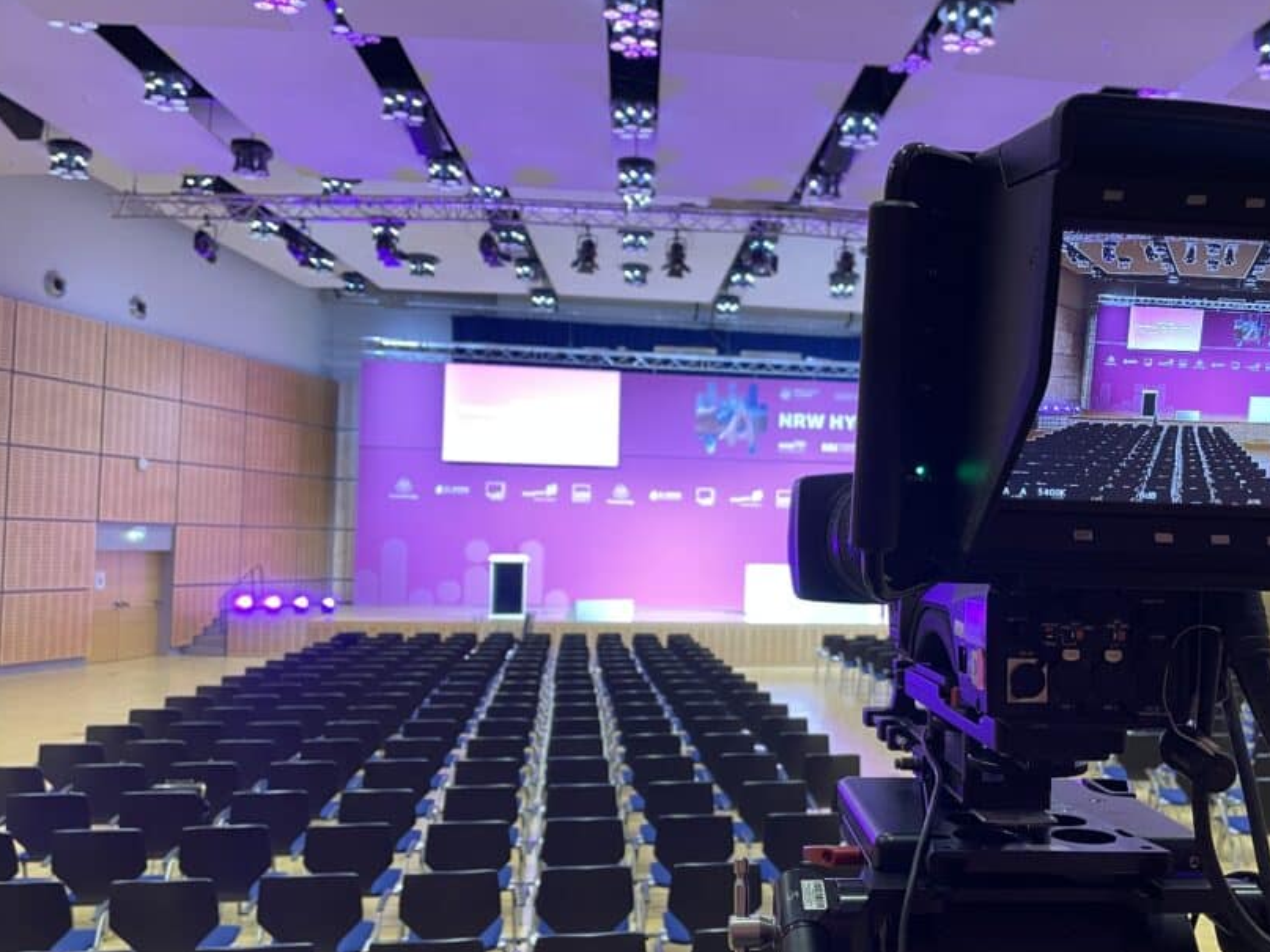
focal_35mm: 33
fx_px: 1211
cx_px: 774
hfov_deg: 54.9
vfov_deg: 42.9
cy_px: 510
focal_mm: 4.2
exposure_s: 1/49
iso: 250
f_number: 1.6
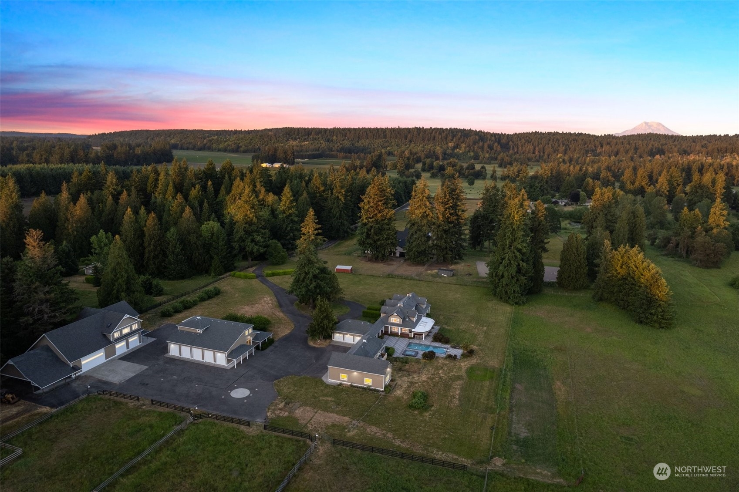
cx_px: 370
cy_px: 246
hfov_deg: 78.6
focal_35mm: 22
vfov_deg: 57.2
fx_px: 451
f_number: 2.8
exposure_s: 1/160
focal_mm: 8.38
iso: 100
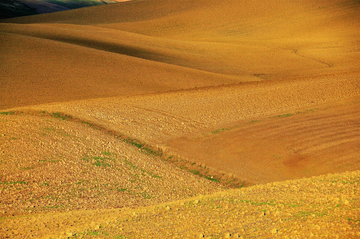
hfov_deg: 12.2
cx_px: 180
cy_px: 120
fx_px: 1678
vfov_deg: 8.2
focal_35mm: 168
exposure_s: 1/2000
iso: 500
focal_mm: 112
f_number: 7.1
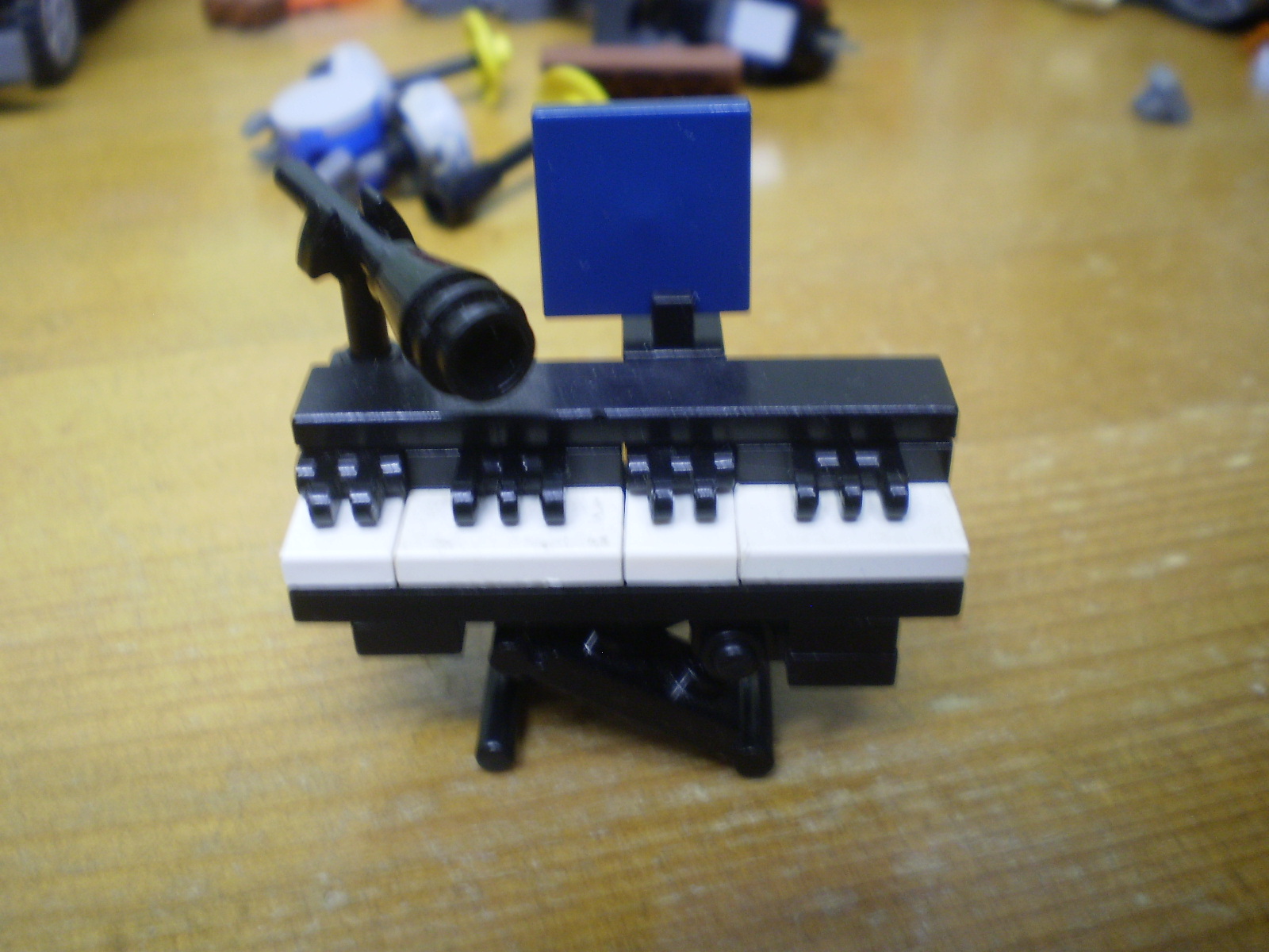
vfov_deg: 39.7
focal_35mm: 36
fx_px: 1320
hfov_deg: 51.4
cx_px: 634
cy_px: 476
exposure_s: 1/6
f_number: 3.1
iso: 125
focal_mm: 6.3
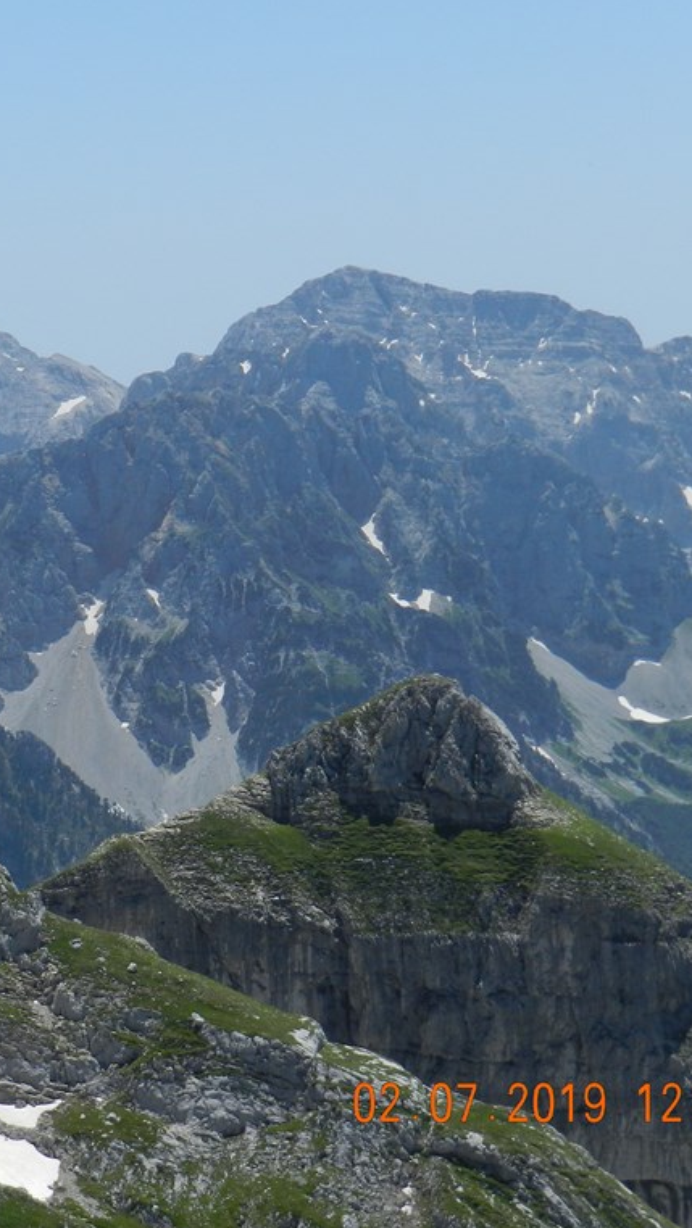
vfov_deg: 17.4
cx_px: 34
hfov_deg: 9.8
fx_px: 4010
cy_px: 612
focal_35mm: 123
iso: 160
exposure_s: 1/1500
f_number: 4.4
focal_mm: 14.9
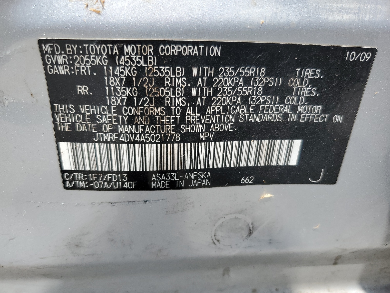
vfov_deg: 53.1
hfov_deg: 67.3
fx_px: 293
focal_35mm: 26
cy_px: 146
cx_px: 195
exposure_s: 1/1111
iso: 50
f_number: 1.5
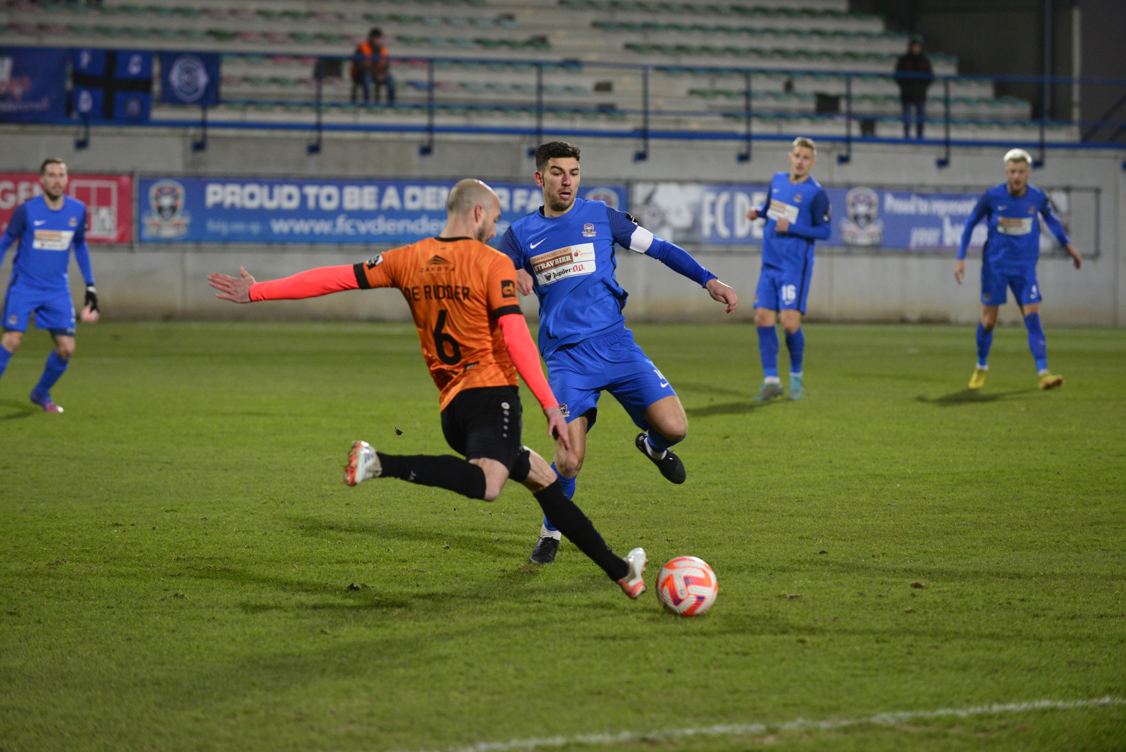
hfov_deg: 10.3
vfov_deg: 6.9
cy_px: 376
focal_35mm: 200
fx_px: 6258
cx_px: 563
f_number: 4
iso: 3600
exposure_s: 1/1000
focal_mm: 200
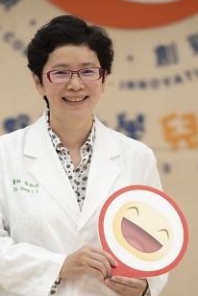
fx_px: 2041
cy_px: 186
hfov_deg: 5.6
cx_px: 73
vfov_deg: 8.3
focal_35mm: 248
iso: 800
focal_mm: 170
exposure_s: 1/160
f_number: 3.5
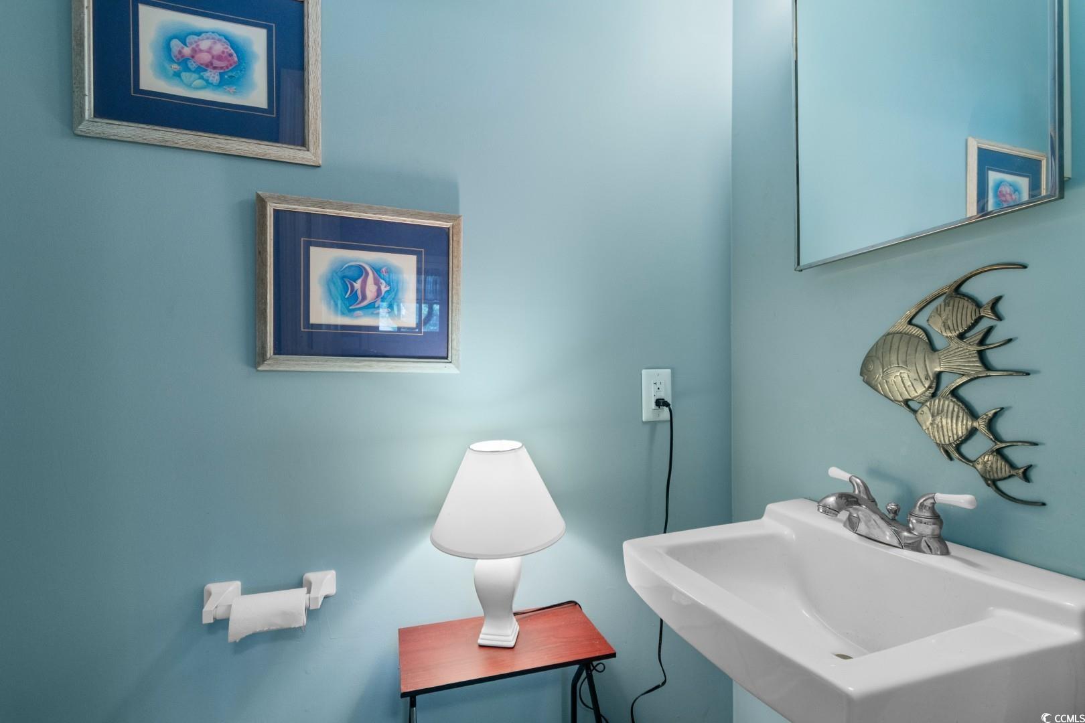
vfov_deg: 77.3
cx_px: 542
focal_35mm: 15
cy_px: 362
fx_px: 452
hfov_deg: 100.4
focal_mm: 10
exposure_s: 2
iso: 100
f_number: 4.5
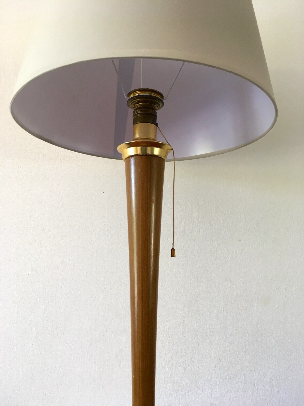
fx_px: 340
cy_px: 203
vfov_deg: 61.7
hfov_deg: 48.2
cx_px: 152
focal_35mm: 29
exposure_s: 1/33
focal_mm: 4.15
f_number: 2.2
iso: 64
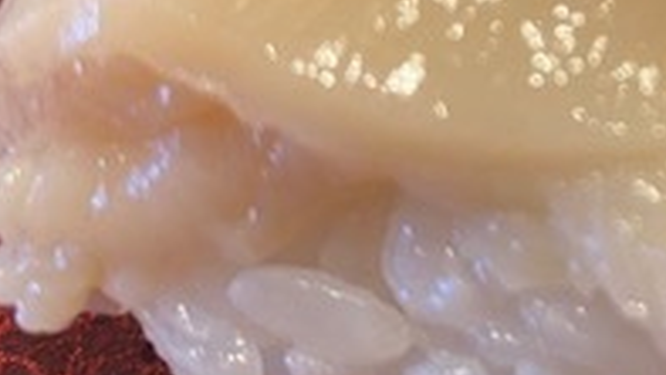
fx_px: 1625
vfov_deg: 12.6
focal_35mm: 92
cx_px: 886
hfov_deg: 20.9
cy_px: -176
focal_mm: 4.25
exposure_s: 1/50
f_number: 1.8
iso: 64
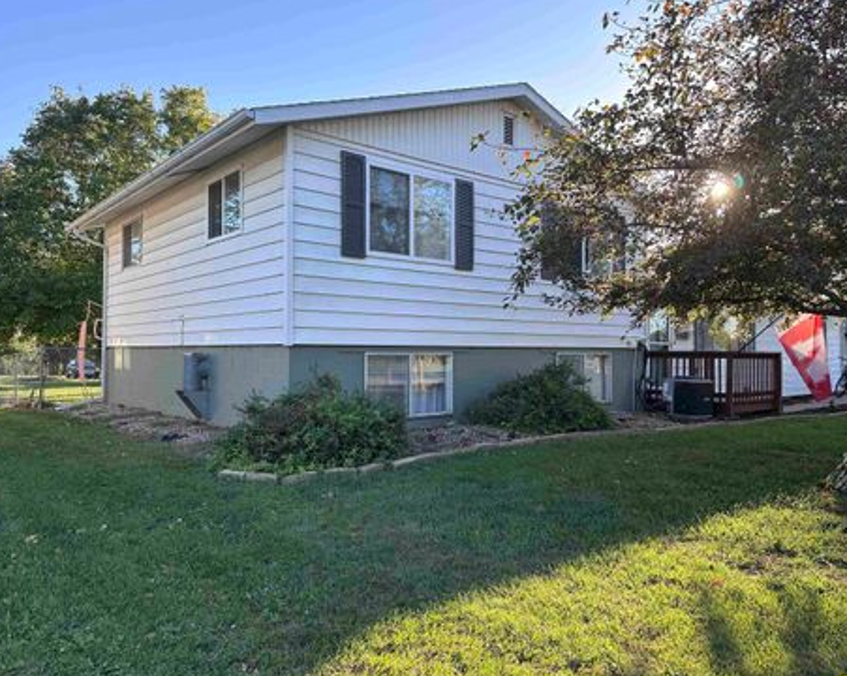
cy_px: 343
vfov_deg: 54.9
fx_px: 651
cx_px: 443
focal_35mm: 26
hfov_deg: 66.0
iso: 80
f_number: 1.78
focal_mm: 6.86
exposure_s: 1/615
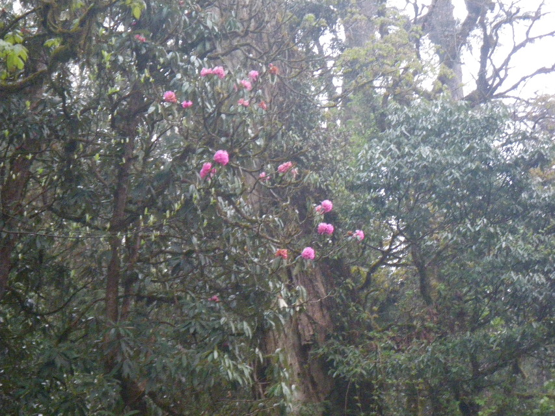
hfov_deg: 25.3
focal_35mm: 77
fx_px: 1235
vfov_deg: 19.1
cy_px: 208
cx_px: 278
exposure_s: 1/15
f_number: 4.8
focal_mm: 13.7
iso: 800
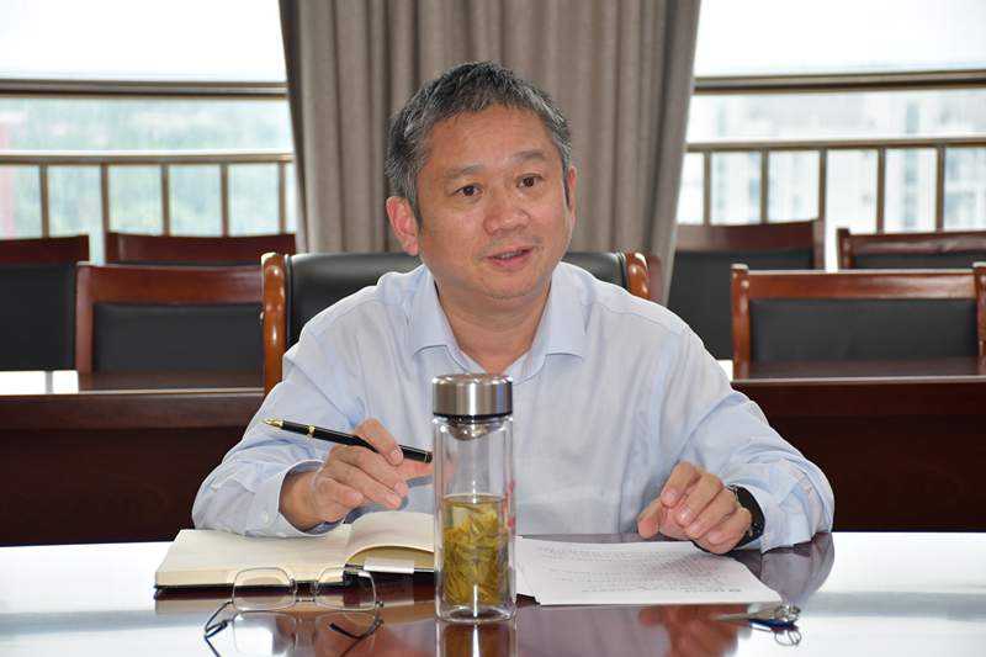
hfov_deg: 21.9
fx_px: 2546
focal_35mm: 93
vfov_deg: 14.7
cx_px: 493
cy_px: 328
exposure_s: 1/60
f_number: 5
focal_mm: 62
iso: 640
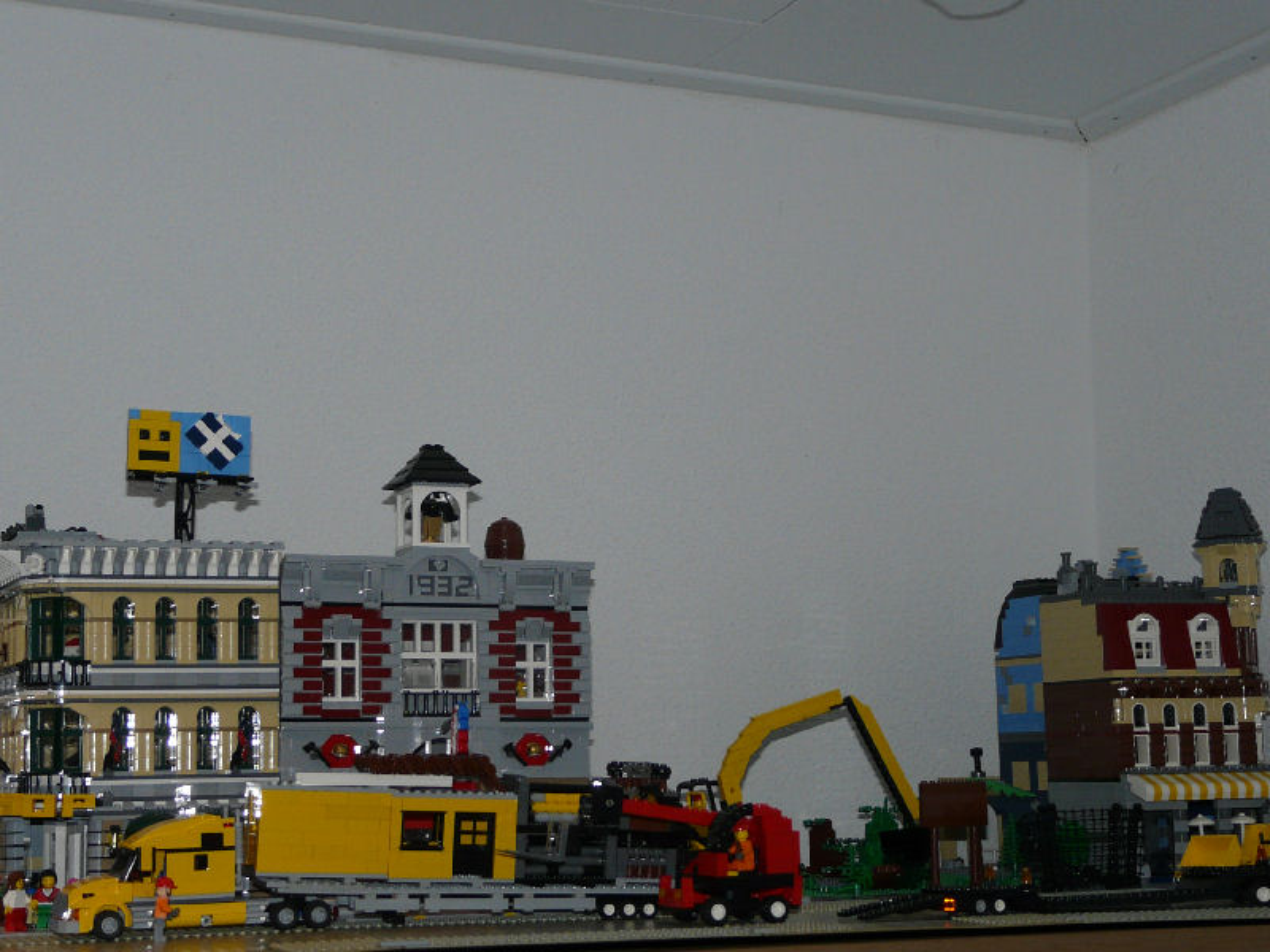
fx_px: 2385
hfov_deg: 29.8
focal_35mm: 65
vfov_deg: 22.6
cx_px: 635
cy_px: 476
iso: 100
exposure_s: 1/40
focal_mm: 8.3
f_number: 3.2
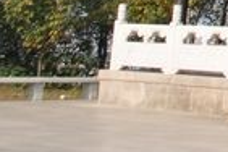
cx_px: 543
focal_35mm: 163
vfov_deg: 7.6
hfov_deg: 10.8
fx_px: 1032
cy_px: -259
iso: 100
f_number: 6.3
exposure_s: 1/320
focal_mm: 18
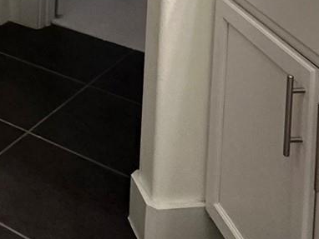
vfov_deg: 15.9
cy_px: -225
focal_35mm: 75
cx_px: -18
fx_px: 692
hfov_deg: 24.5
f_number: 2.2
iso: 250
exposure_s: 1/120
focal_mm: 2.22
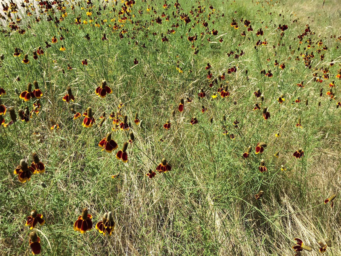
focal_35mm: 29
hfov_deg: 61.7
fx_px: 286
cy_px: 128
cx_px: 170
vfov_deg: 48.2
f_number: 2.2
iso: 32
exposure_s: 1/1244
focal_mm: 4.15
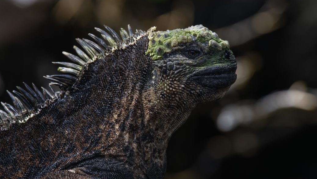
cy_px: 83
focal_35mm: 573
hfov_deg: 3.8
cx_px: 169
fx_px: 4816
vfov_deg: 2.1
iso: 1250
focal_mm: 500
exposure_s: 1/1000
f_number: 7.1
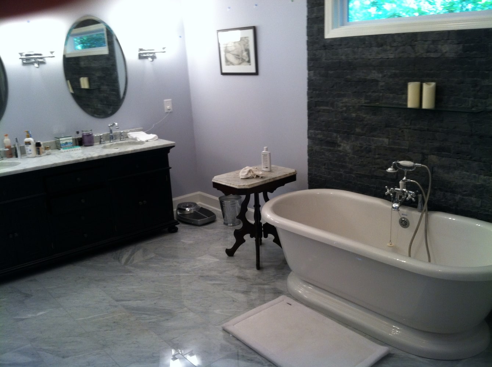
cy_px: 184
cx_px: 246
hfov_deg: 52.7
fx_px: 497
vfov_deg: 40.6
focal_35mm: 35
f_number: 2.8
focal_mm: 3.85
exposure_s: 1/15
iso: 125
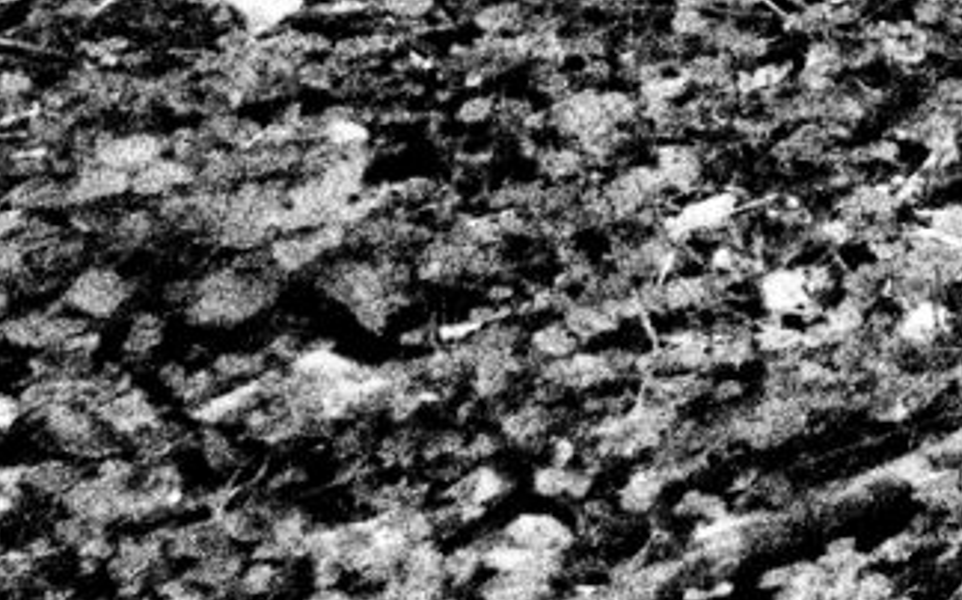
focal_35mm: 226
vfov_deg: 5.2
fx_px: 5921
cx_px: 3795
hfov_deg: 7.1
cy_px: -1677
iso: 500
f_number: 1.7
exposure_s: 1/50
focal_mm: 28
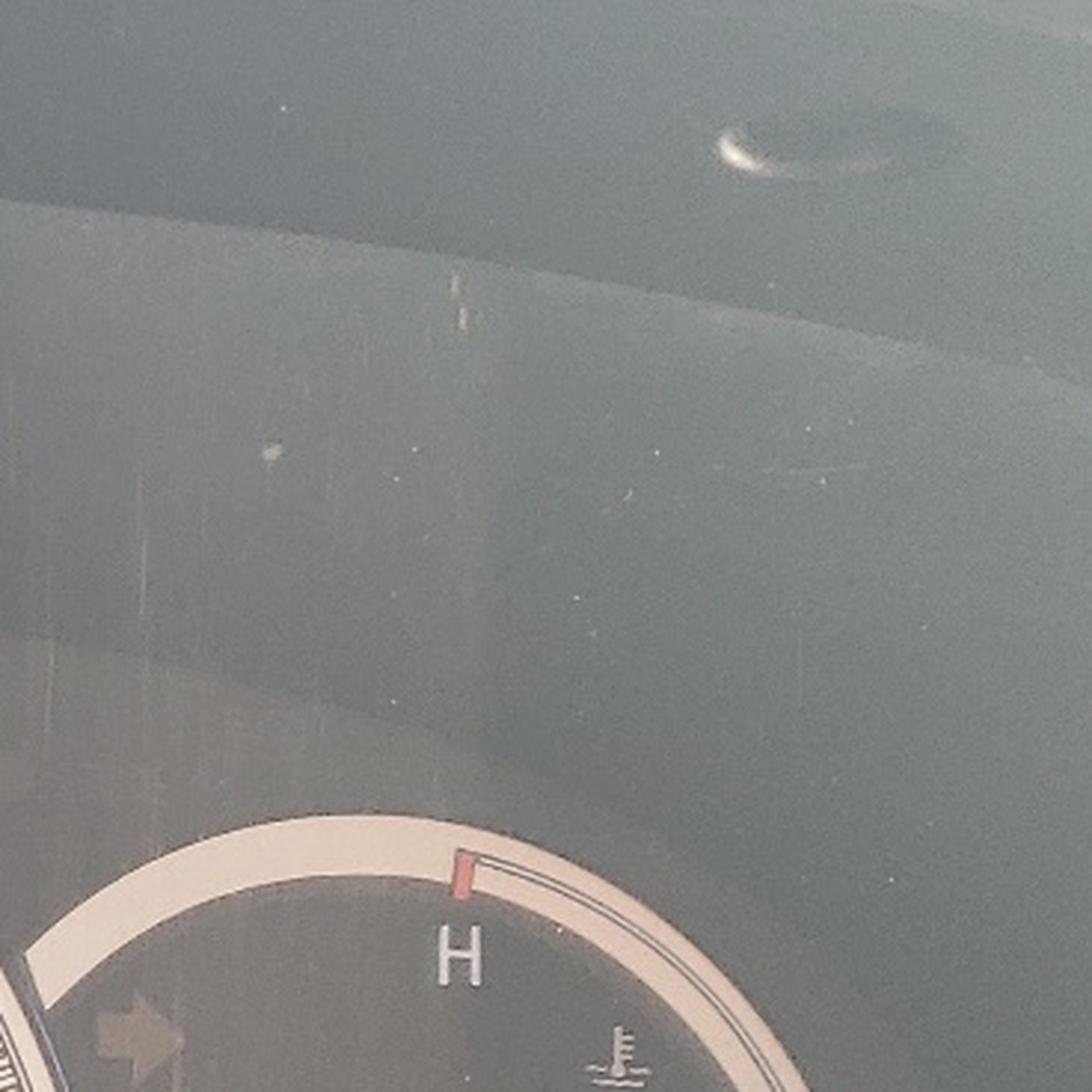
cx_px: -715
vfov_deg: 17.1
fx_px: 3569
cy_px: 1042
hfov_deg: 15.5
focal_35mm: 100
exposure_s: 1/60.2
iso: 110
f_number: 1.5
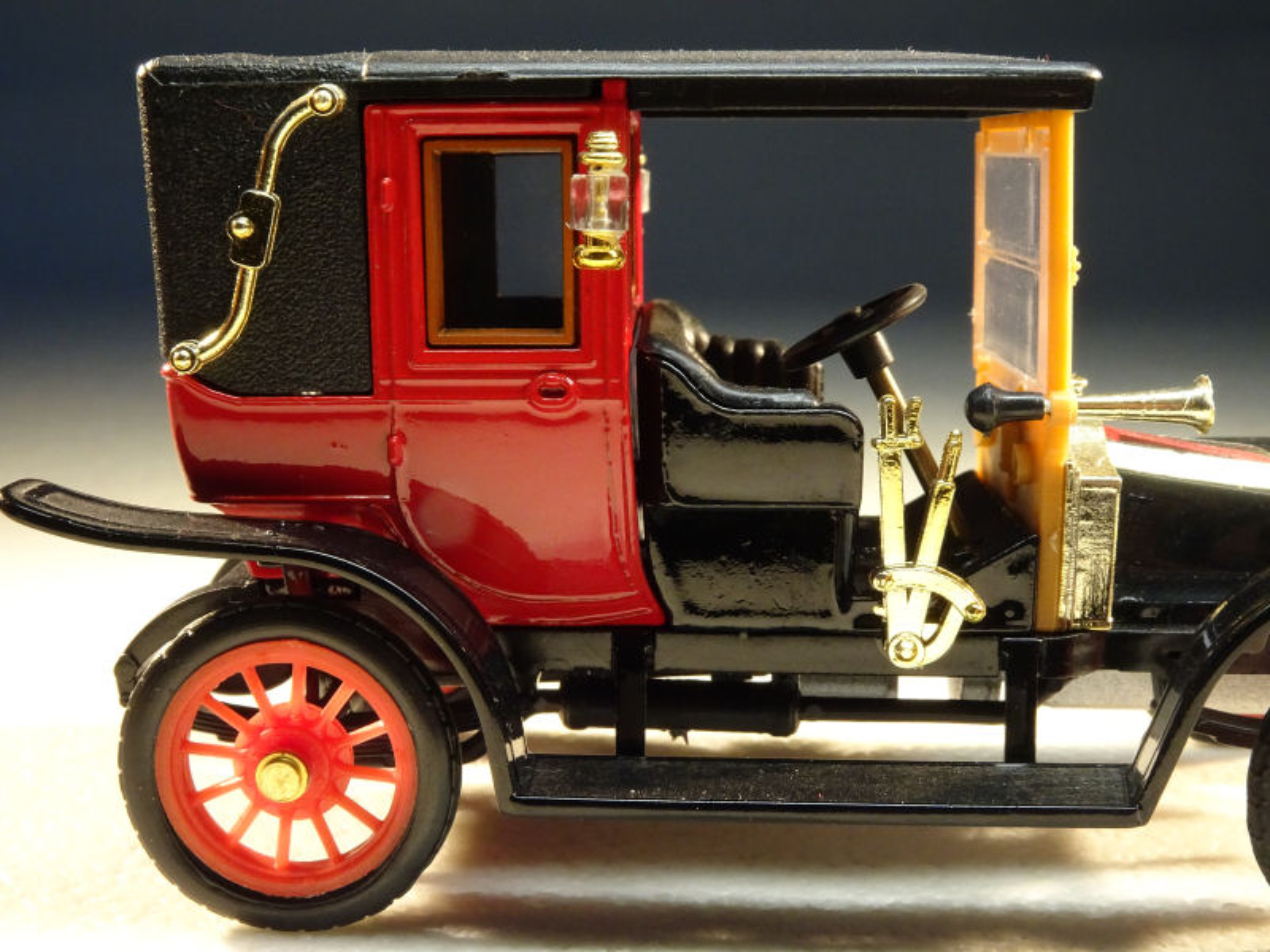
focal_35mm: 44
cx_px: 635
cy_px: 476
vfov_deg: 32.9
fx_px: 1614
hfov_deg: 42.9
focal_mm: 7.58
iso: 400
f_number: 8
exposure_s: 1/50
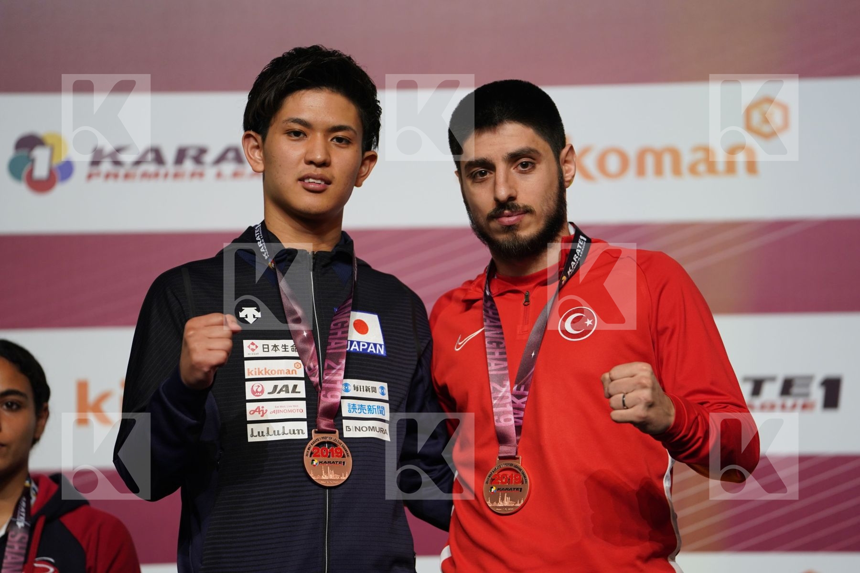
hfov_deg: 10.9
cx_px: 430
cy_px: 286
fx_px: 4515
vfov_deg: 7.3
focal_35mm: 189
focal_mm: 189
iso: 800
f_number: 2.8
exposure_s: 1/250
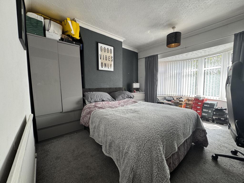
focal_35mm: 14
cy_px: 92
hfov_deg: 102.1
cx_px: 122
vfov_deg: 85.7
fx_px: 99
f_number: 2.2
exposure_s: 1/99
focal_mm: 2.22
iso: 100
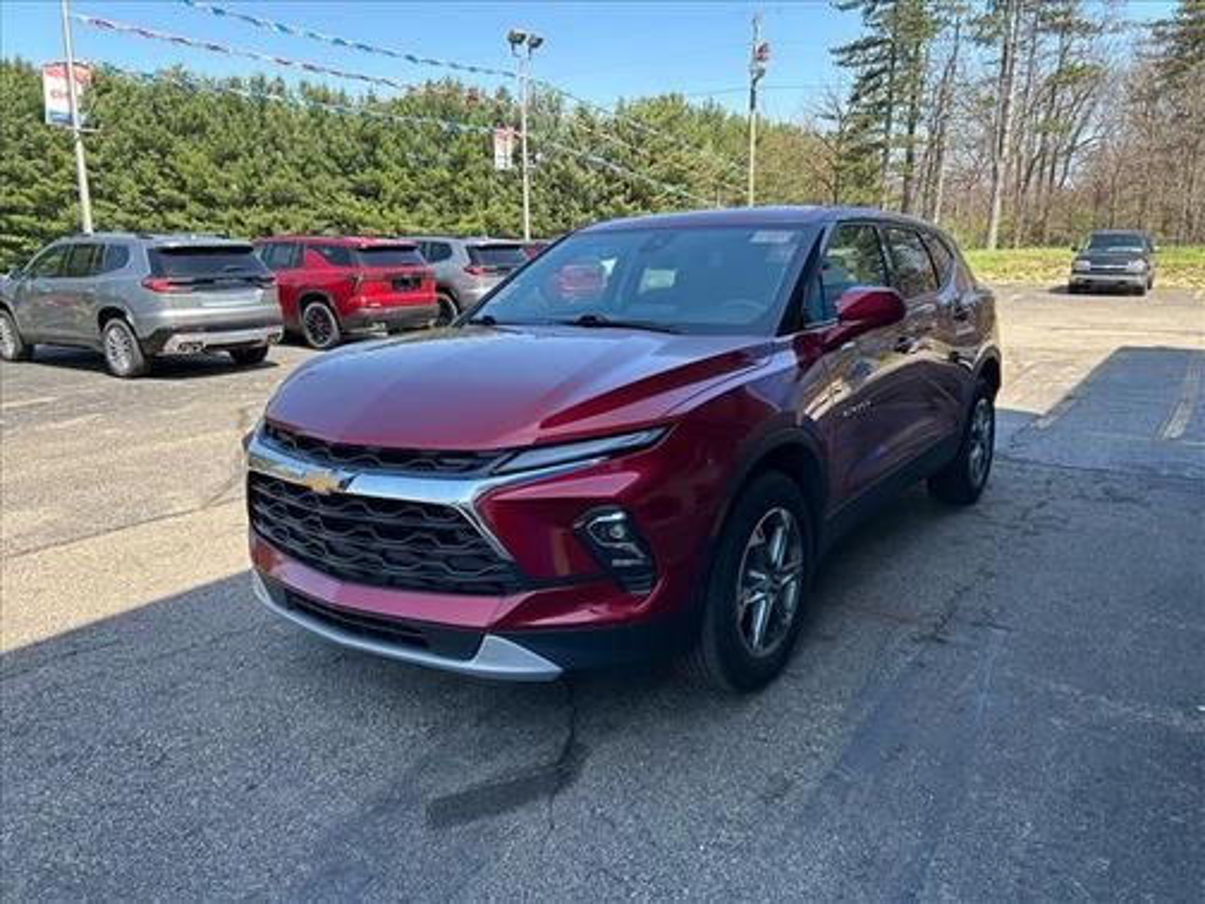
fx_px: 905
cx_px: 602
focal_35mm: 26
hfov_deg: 67.3
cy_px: 452
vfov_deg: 53.1
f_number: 1.5
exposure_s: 1/687
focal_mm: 5.7
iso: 50
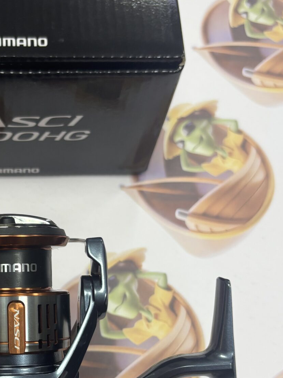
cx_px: -5
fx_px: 654
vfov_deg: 31.8
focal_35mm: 60
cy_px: 264
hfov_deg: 23.3
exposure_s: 1/60
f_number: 1.6
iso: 100
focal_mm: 5.96
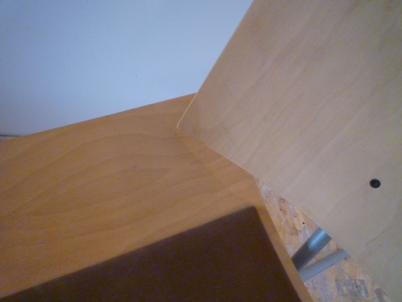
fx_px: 290
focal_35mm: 25
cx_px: 201
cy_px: 151
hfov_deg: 69.4
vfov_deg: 54.9
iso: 800
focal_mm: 4.4
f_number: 2.8
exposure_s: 1/15
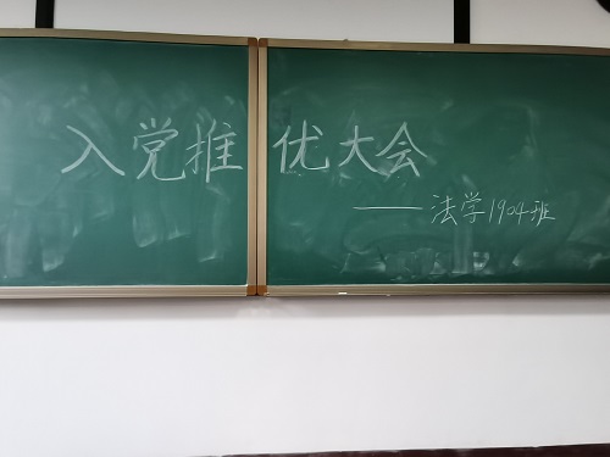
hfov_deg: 81.7
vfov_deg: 66.0
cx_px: 305
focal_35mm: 20
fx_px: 352
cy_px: 228
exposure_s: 1/25
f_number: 2.4
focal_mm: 1.78
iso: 500
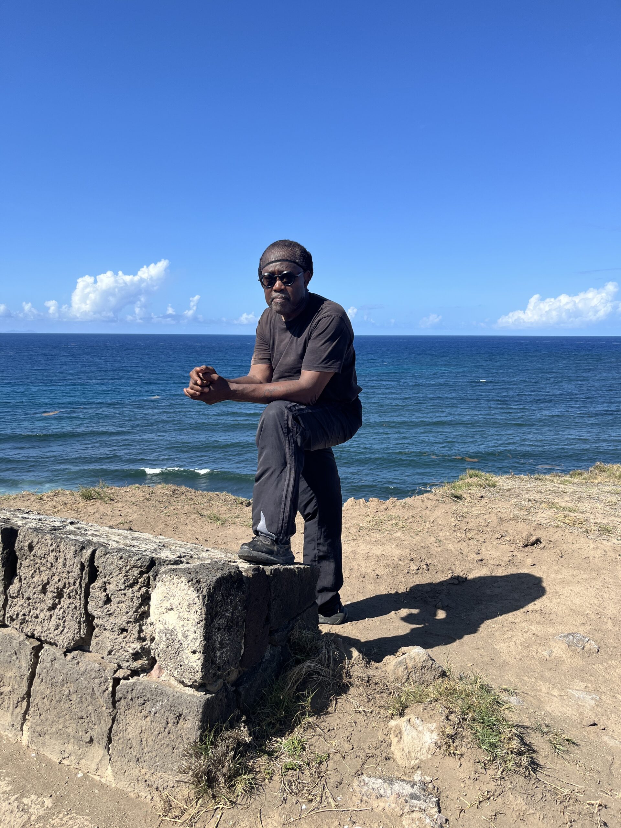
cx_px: 310
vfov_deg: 67.3
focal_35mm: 26
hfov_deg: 53.1
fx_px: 622
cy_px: 414
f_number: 1.6
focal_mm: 5.1
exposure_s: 1/2899
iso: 50
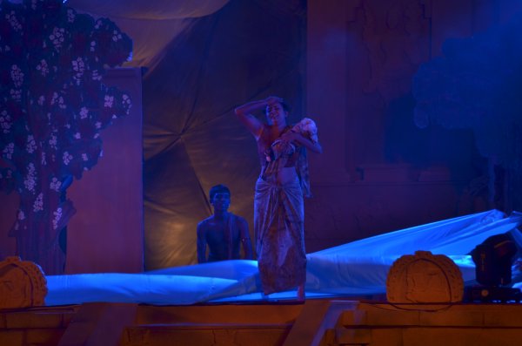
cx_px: 261
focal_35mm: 300
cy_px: 173
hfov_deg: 6.9
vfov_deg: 4.6
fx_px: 4340
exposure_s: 1/100
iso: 320
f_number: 5.6
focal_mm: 200
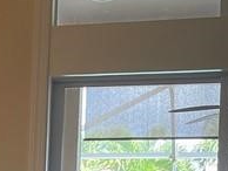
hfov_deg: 13.5
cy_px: 254
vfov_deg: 10.5
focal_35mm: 137
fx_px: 903
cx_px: -123
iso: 125
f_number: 1.6
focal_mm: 5.1
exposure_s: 1/120
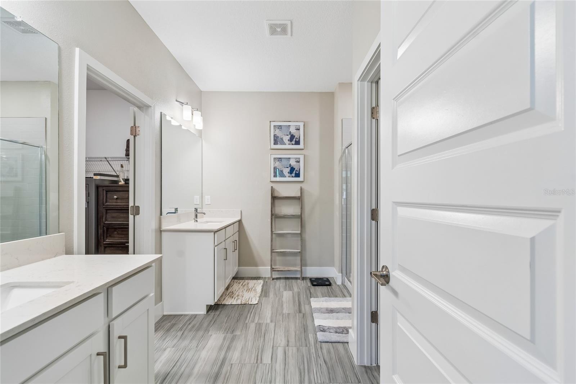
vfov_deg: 77.3
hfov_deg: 100.4
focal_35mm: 15
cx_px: 288
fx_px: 240
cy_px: 192
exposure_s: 1/3.33
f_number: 7.1
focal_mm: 10
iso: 100
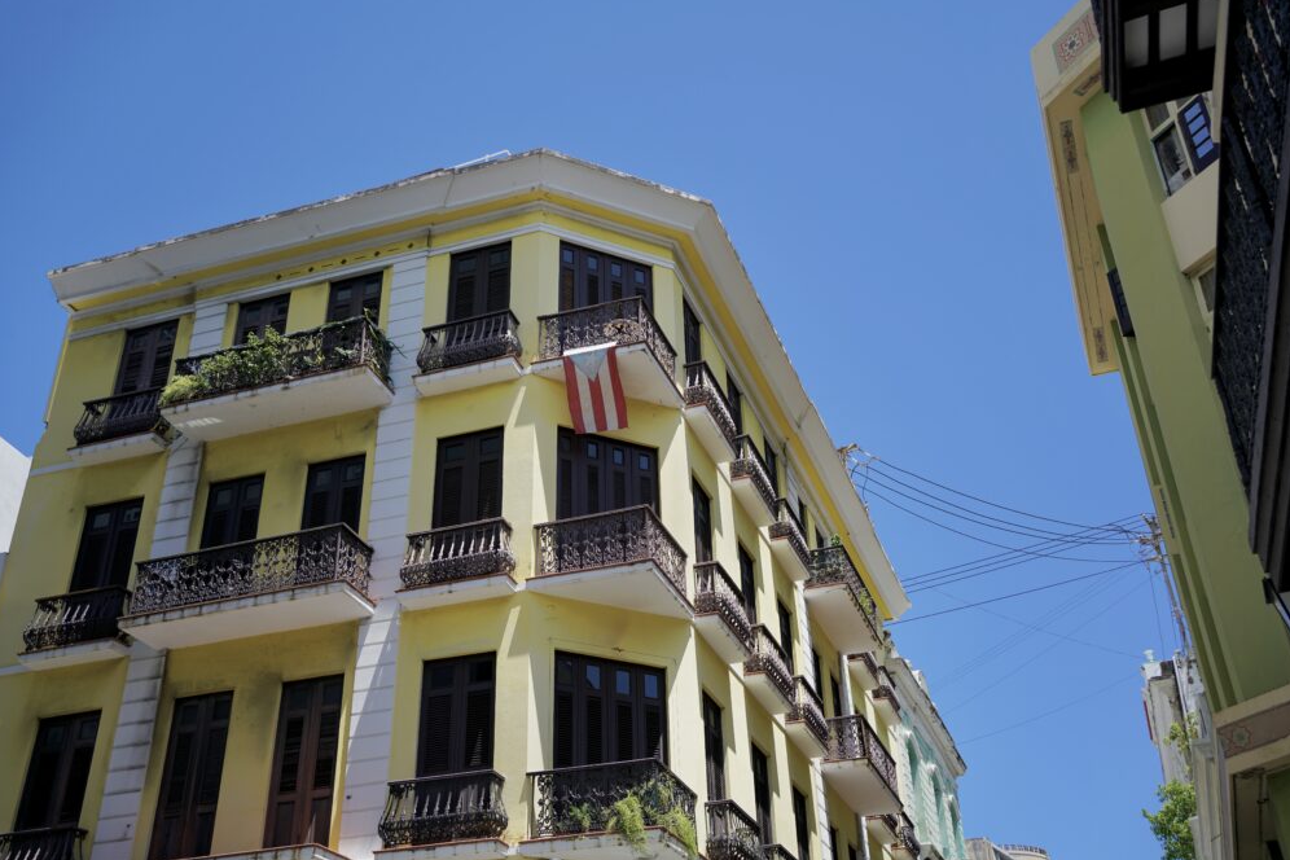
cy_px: 435
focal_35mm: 36
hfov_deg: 53.1
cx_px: 632
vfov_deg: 36.9
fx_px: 1290
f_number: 6.3
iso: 100
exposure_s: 1/400
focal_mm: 35
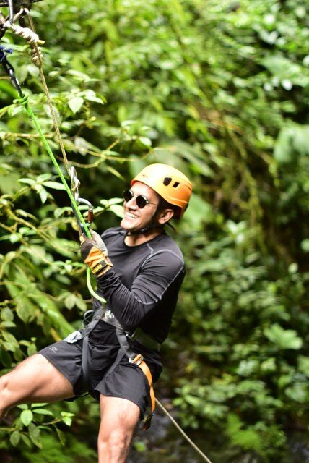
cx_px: 154
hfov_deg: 18.2
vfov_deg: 27.0
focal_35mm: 75
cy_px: 232
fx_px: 963
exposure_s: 1/250
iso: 160
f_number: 1.4
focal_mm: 50
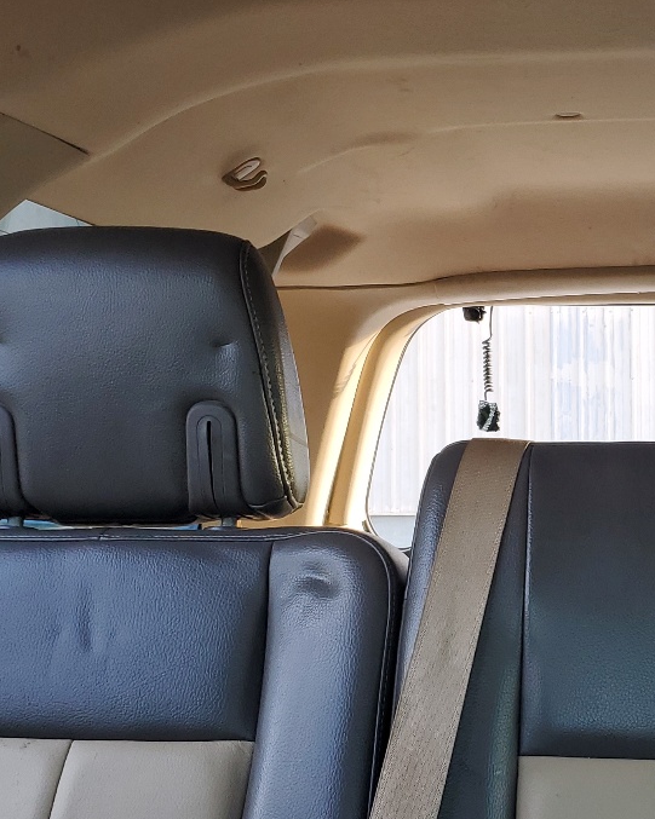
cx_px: 639
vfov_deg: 31.4
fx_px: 1455
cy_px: 498
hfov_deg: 24.3
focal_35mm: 60
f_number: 1.5
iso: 50
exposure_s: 1/139
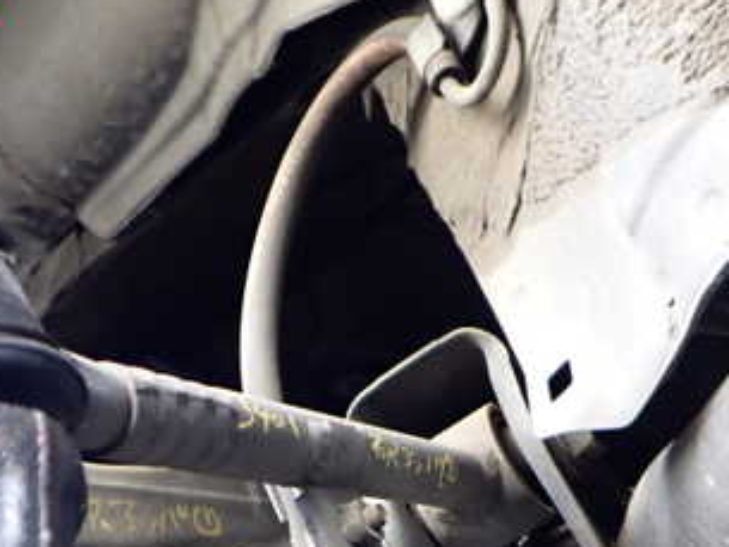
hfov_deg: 32.6
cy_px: 506
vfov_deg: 24.1
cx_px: 280
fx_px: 1243
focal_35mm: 59
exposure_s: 1/30
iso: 800
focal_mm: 5.4
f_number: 2.3
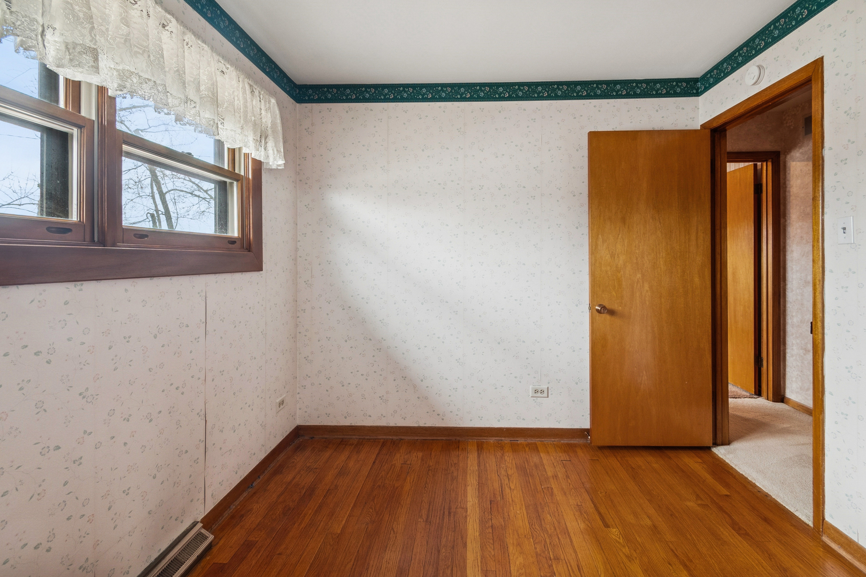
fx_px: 361
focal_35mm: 15
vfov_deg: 77.3
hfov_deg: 100.4
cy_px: 288
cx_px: 433
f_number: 8
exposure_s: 1/15
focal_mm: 10
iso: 400
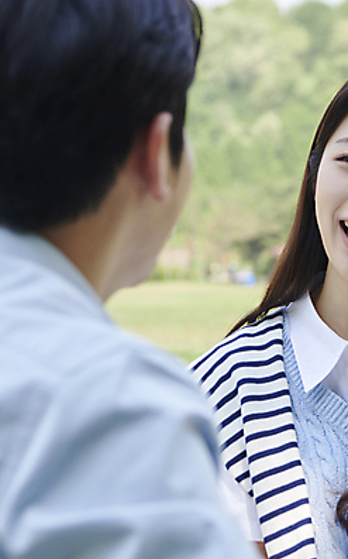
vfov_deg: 16.1
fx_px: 1976
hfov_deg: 10.0
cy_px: 278
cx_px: 297
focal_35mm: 130
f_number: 5
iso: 160
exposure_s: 1/250
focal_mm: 70
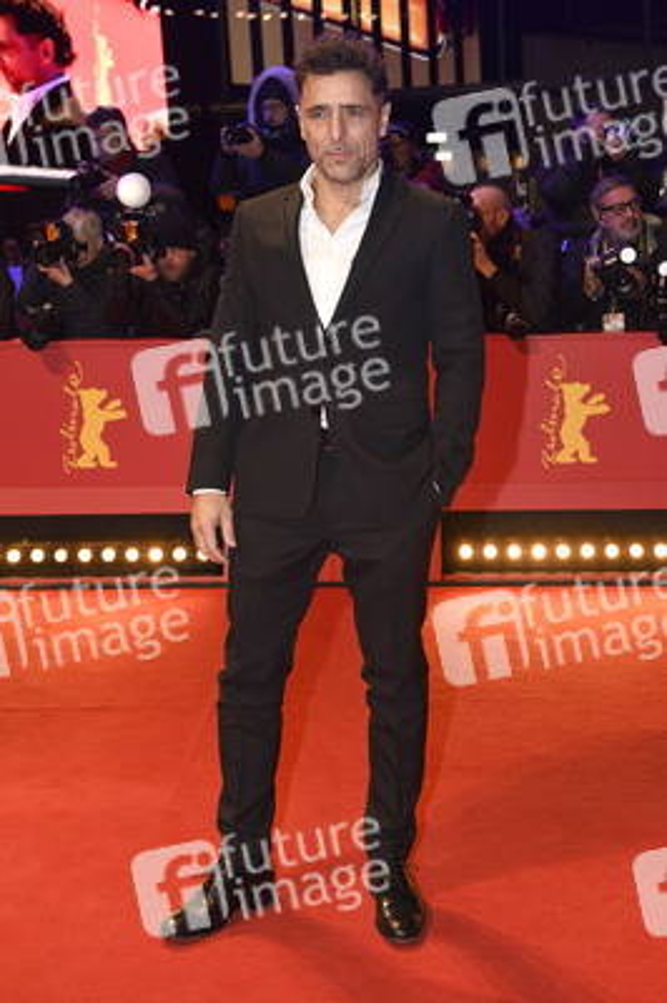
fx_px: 1336
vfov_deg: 41.1
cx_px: 334
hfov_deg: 28.0
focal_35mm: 48
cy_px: 502
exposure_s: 1/200
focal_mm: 48
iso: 1250
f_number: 5.6
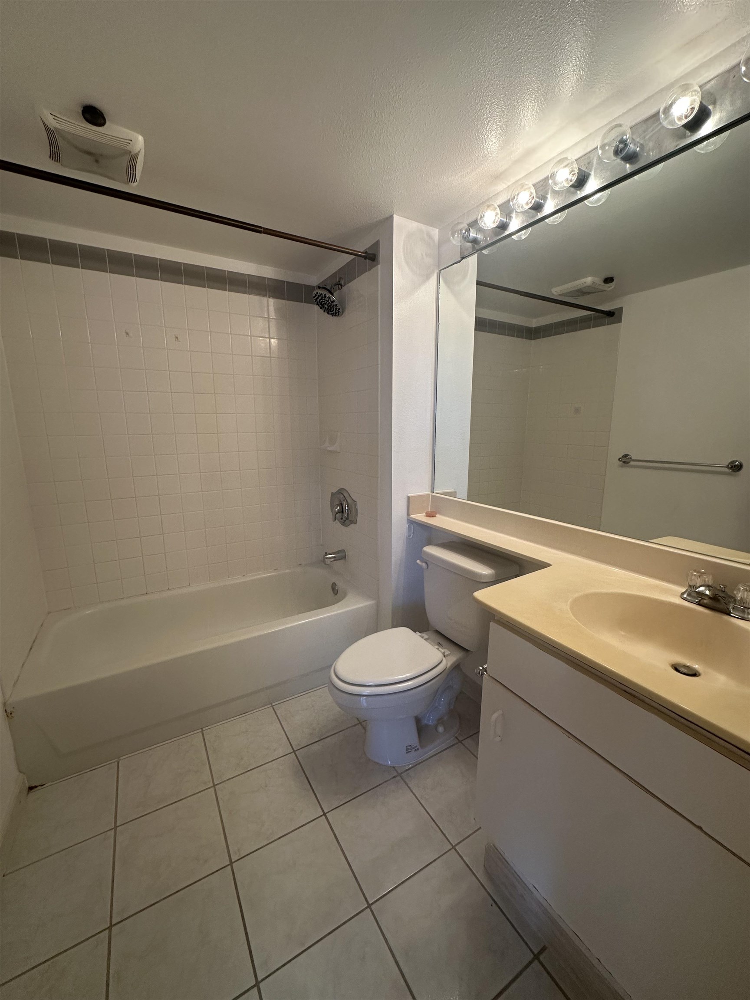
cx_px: 375
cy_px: 500
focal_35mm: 14
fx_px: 404
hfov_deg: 85.7
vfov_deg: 102.1
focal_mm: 2.22
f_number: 2.2
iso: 160
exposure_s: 1/120
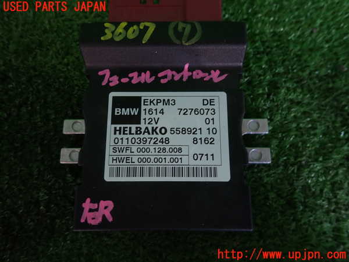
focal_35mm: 25
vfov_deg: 54.9
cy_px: 131
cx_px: 174
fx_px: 252
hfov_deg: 69.4
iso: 200
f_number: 2
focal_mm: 4.5
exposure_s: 1/60
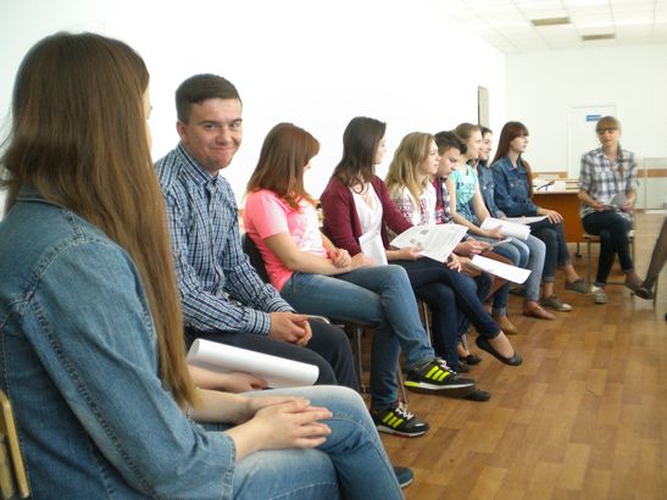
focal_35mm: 35
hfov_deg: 52.6
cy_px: 250
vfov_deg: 40.7
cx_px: 334
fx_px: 674
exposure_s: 1/62
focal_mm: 6.3
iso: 190
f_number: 3.1
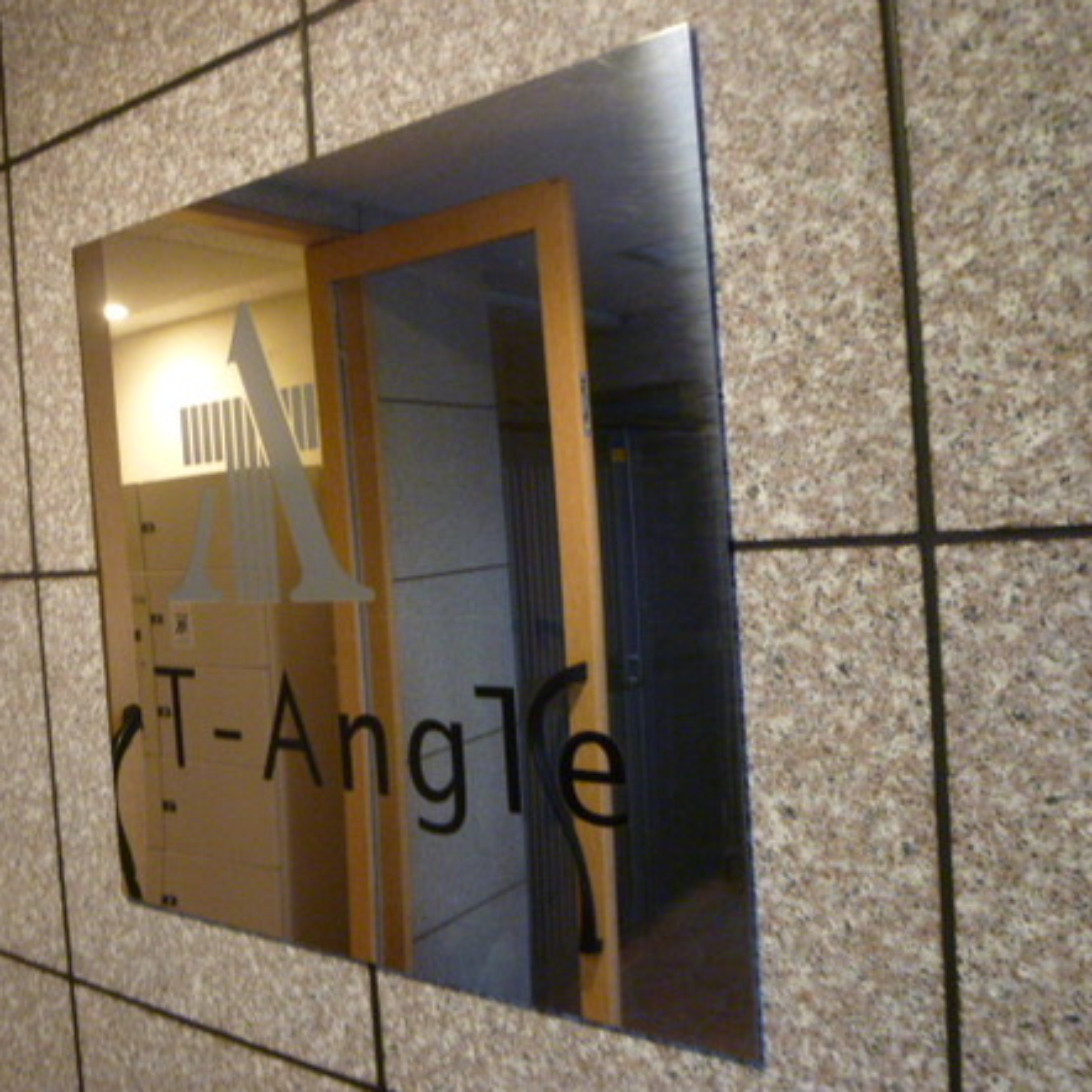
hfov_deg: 53.1
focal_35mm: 30
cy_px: 544
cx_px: 371
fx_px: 1071
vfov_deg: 54.0
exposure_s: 1/6
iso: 400
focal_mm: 4.5
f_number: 2.8
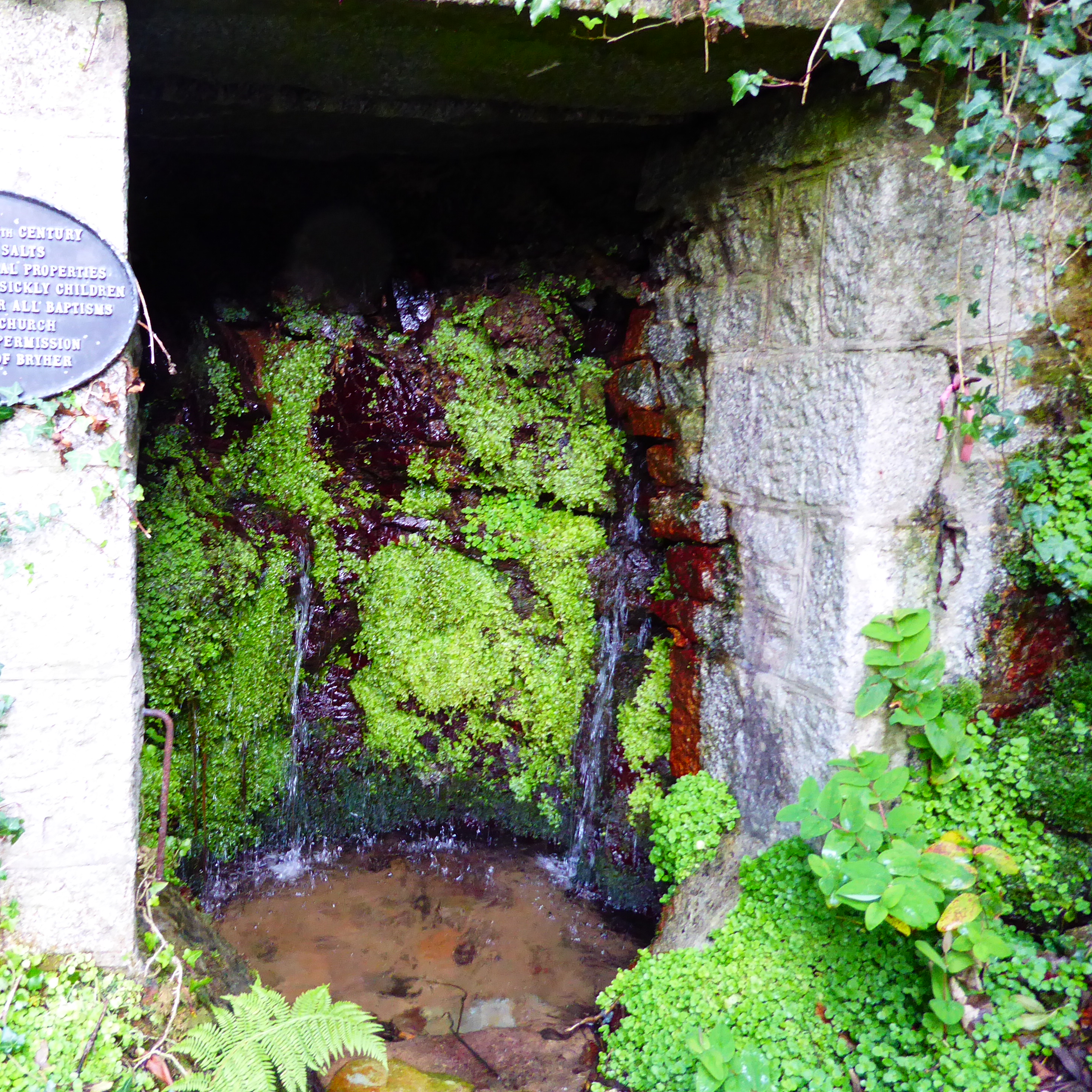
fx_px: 1035
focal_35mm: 29
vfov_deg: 55.6
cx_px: 361
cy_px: 545
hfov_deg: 54.5
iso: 400
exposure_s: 1/50
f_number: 3.3
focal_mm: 4.3
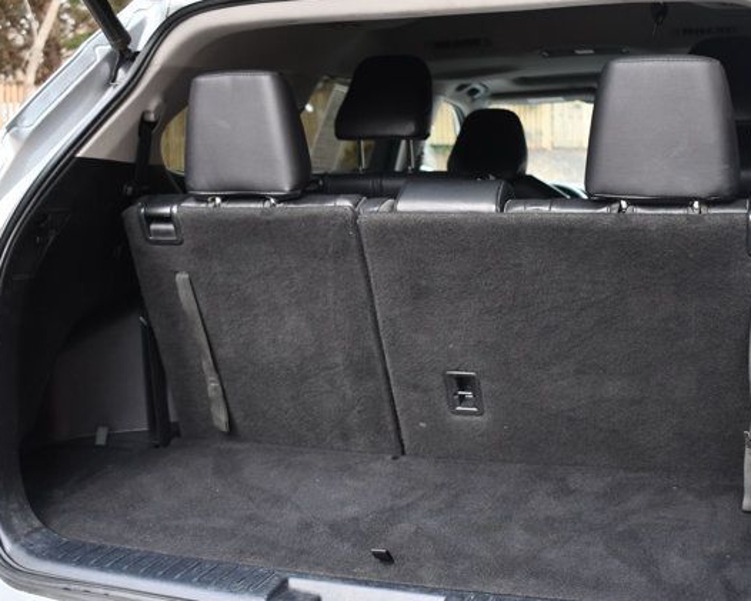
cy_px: 302
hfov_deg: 38.7
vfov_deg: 31.5
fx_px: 1067
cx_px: 424
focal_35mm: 48
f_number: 4.2
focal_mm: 28
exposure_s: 1/160
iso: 800
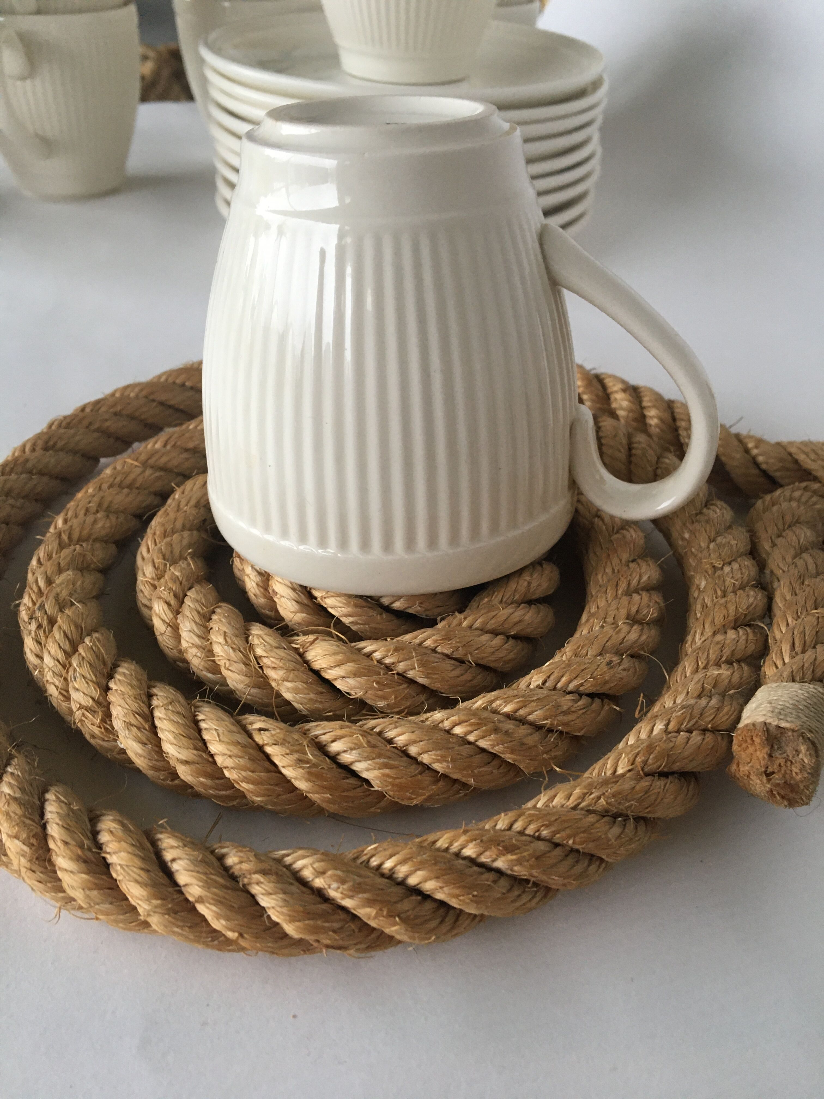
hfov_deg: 48.2
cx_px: 412
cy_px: 550
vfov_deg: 61.7
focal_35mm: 29
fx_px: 920
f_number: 2.2
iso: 125
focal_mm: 4.15
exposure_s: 1/33
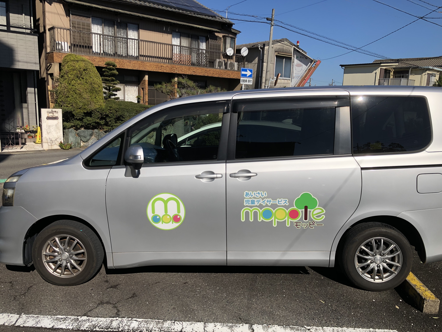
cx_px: 221
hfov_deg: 63.4
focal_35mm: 28
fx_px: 358
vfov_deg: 49.7
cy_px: 166
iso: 20
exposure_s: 1/3436
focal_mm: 3.99
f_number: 1.8
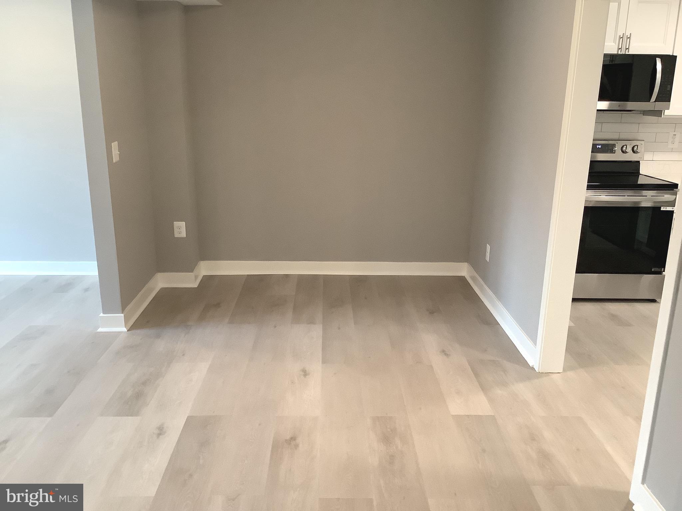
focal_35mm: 31
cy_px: 256
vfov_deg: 45.4
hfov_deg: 58.4
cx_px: 341
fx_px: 611
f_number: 2.4
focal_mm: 3.3
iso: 250
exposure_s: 1/60
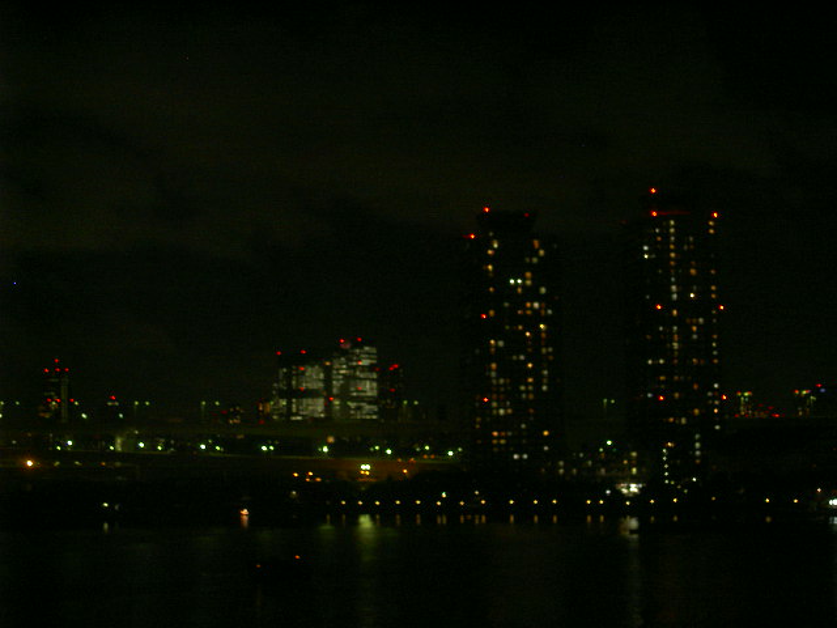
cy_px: 314
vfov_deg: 17.6
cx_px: 418
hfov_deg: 23.3
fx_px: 2031
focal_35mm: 84
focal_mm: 17.4
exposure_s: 1/8
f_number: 4.1
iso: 100
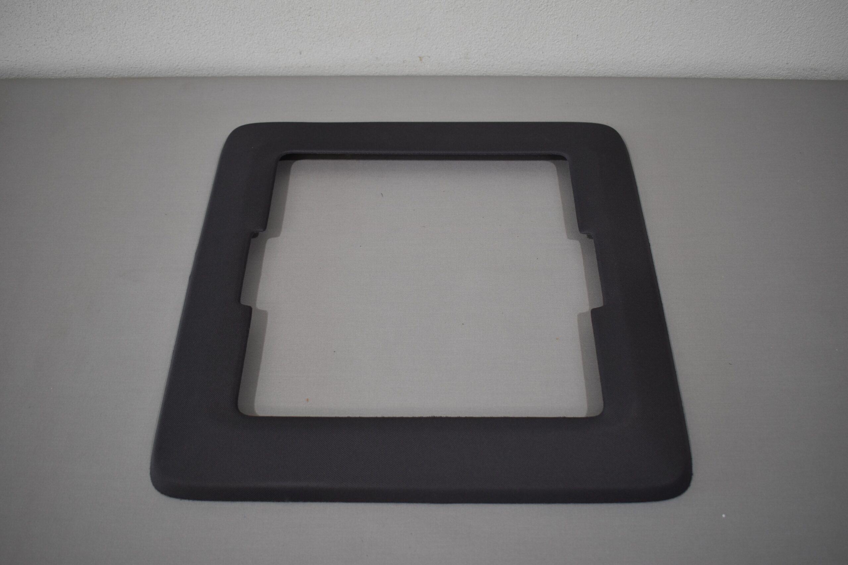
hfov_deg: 55.1
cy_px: 282
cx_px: 424
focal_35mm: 34
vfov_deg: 38.4
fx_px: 813
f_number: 3.8
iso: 400
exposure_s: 1/250
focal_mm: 23
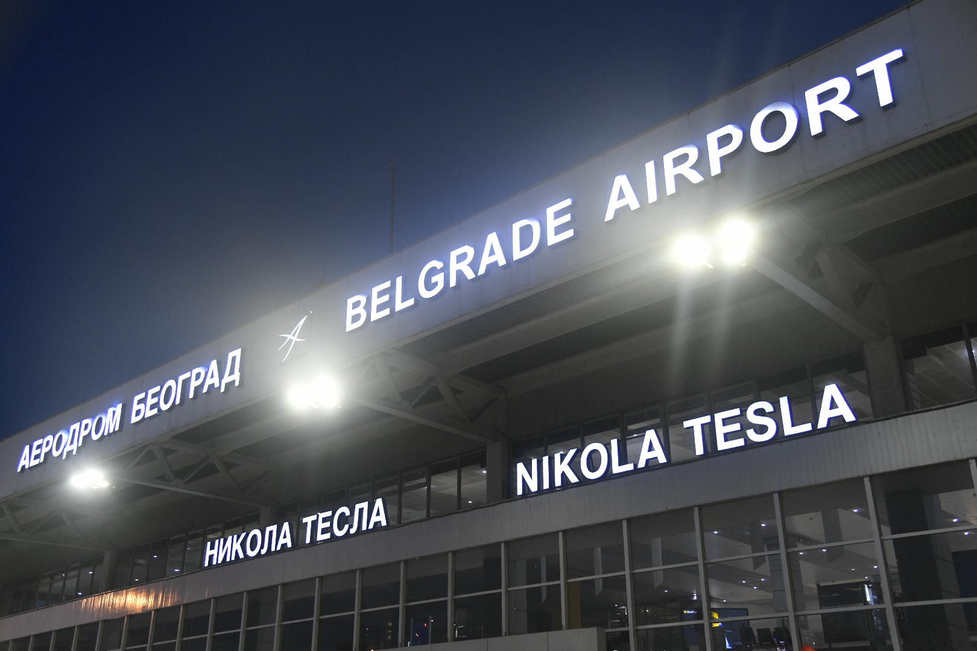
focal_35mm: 35
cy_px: 326
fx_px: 950
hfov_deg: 54.4
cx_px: 488
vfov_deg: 37.9
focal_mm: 35
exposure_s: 1/80
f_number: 4
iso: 2500
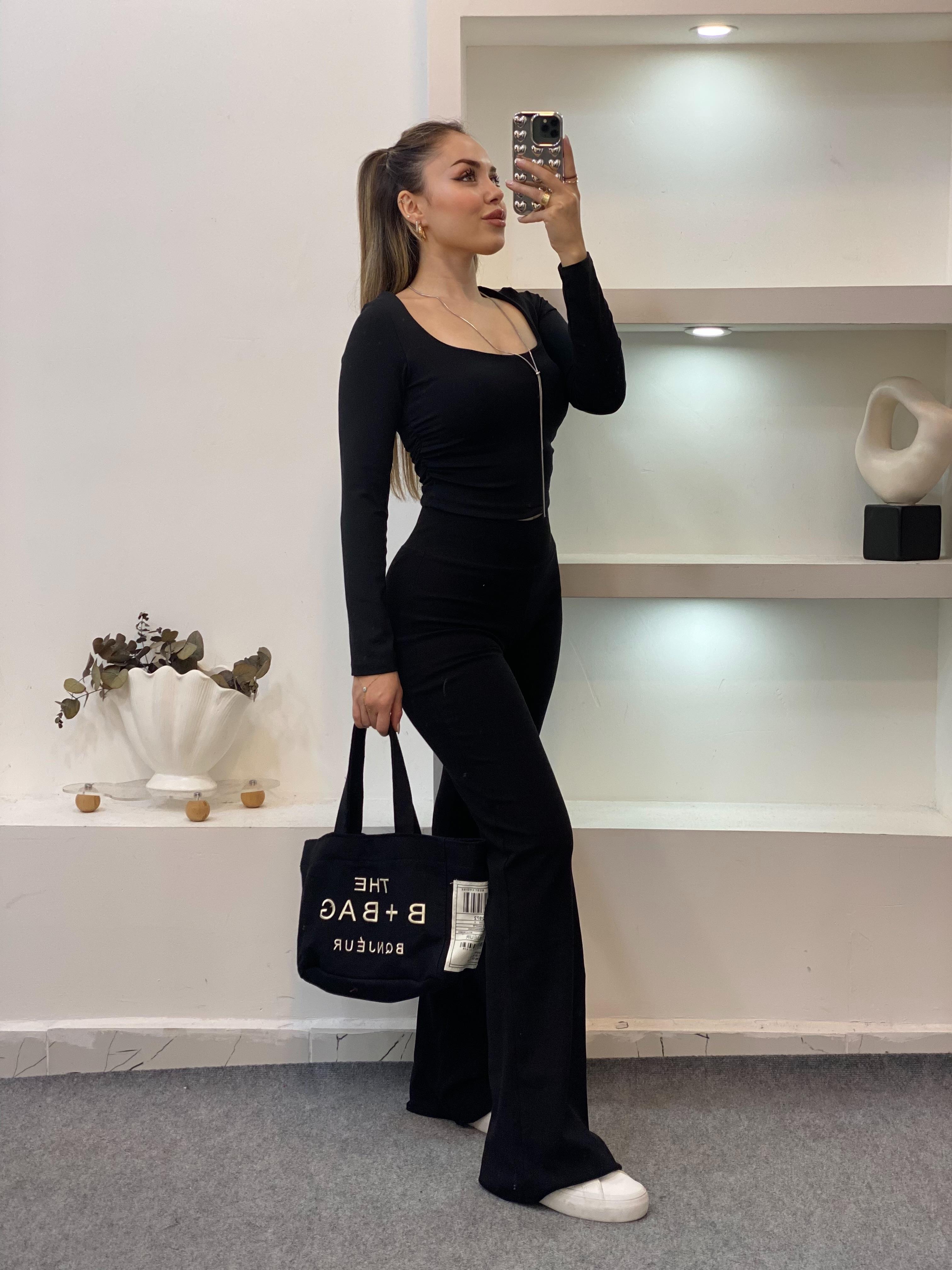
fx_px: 1907
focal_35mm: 52
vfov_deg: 36.8
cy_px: 635
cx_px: 476
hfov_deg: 28.0
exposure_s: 1/100
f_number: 2
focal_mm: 6
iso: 80
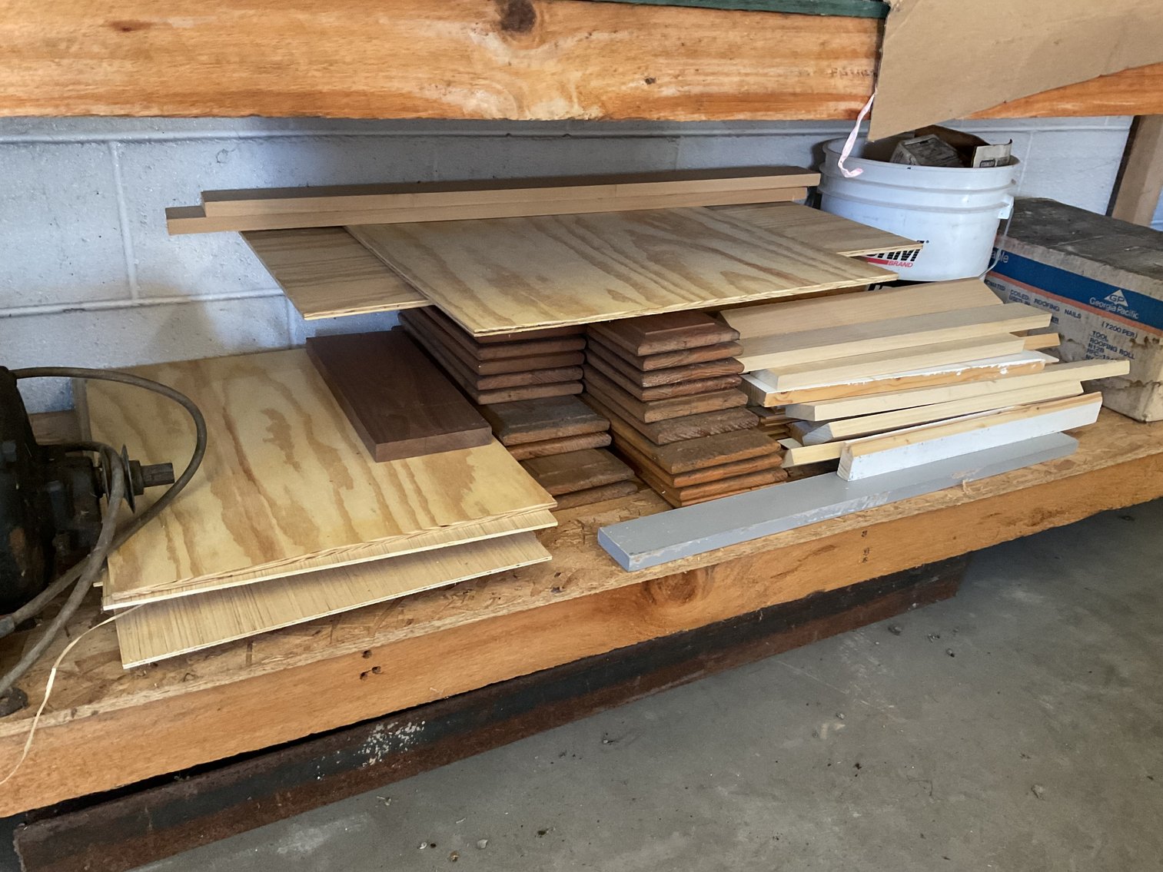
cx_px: 582
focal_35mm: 29
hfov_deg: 61.7
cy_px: 436
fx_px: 974
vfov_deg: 48.2
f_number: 1.8
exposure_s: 1/30
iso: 250
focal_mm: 3
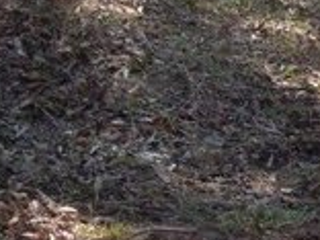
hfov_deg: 8.9
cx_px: 318
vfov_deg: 6.7
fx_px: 2043
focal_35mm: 221
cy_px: -74
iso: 110
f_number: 4.2
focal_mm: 9.8
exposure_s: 1/50
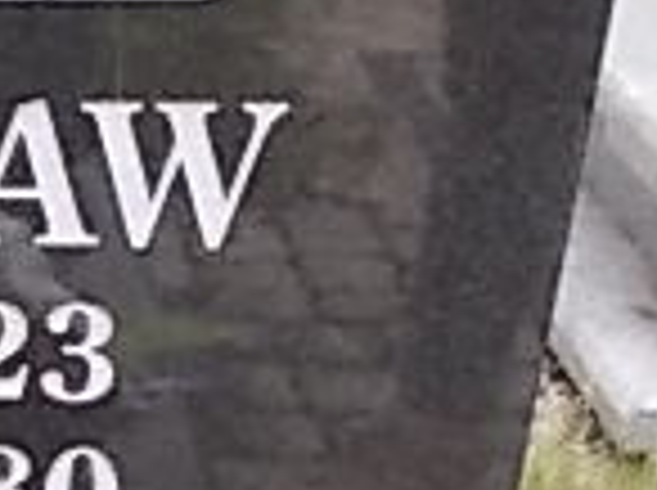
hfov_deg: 16.0
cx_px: -306
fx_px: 2160
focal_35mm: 114
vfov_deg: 13.0
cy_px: 265
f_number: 3.2
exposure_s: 1/80
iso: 80
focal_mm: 4.6
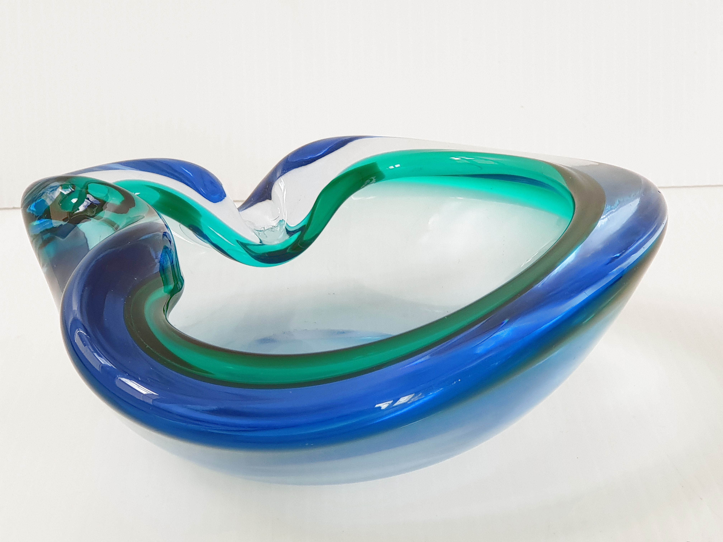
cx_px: 362
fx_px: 1086
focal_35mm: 52
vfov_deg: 28.0
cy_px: 271
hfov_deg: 36.8
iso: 50
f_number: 2.4
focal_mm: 6
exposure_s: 1/100
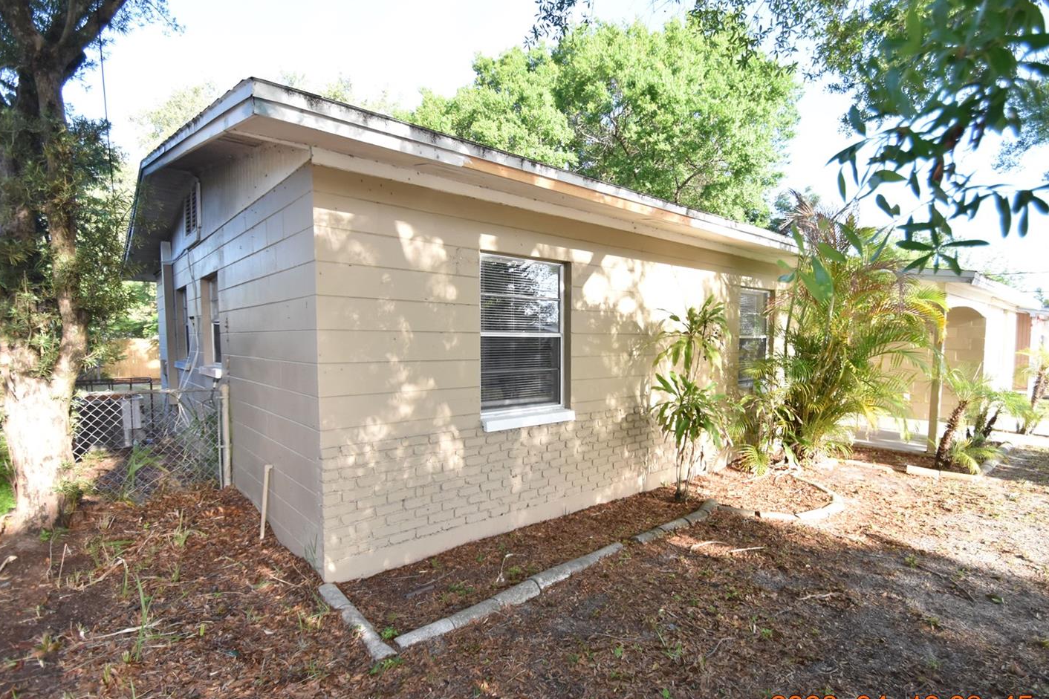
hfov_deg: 93.2
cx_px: 551
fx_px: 495
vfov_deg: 70.4
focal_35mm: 17
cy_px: 371
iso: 800
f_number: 3.5
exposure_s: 1/750
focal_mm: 10
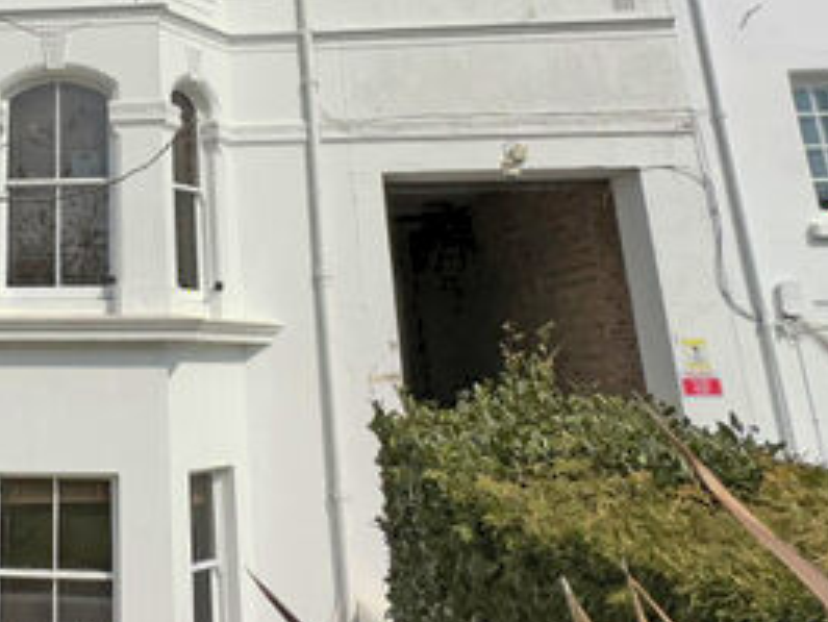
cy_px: 114
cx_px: 66
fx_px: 885
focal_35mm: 37
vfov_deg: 37.2
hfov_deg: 45.0
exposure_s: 1/5814
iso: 32
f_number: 2.2
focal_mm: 2.22
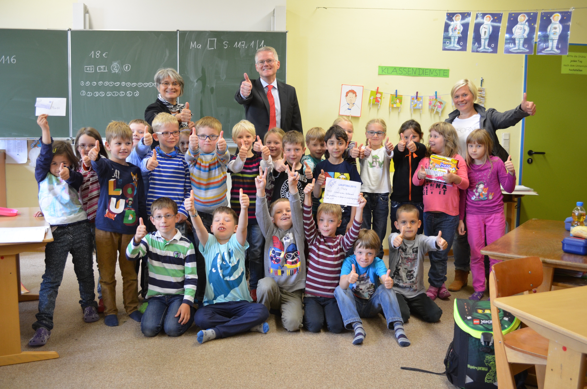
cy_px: 194
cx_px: 294
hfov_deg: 57.3
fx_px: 537
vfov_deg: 39.8
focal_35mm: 33
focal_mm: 22
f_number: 3.8
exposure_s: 1/80
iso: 800
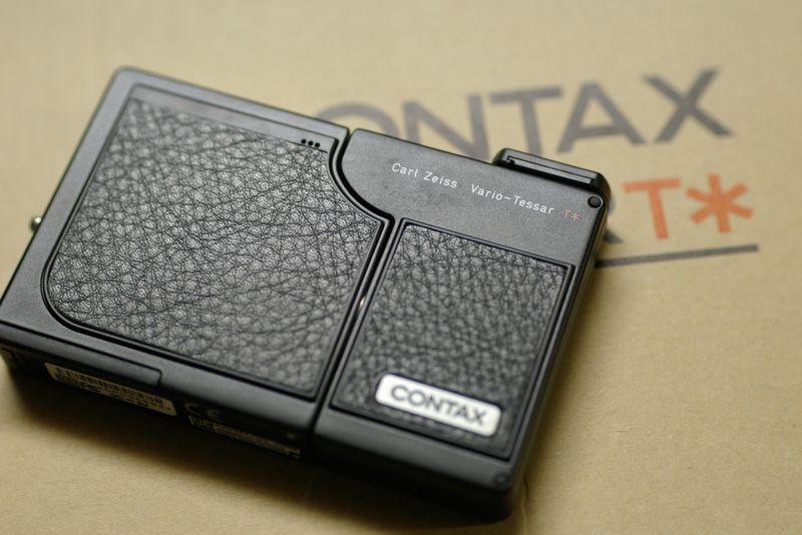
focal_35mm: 64
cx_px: 401
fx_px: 1437
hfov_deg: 31.2
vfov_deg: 21.1
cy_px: 268
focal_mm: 43
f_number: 2.8
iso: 400
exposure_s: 1/45
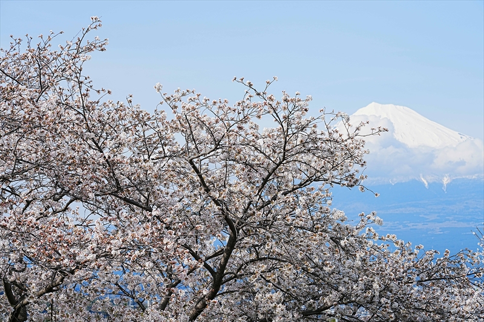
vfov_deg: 13.0
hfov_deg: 19.5
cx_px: 242
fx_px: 1411
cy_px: 161
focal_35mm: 105
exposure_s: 1/400
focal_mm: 105
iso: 100
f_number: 7.1
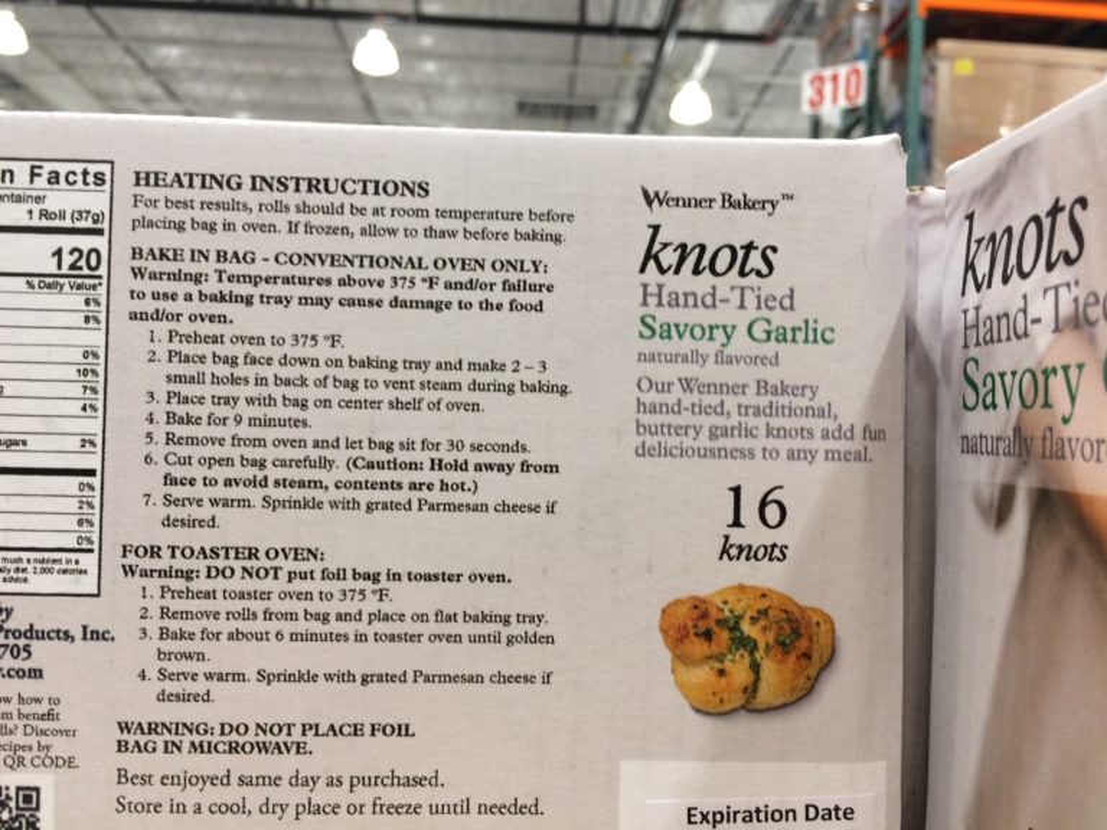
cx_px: 554
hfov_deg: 61.7
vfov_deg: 48.2
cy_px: 415
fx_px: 927
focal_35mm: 29
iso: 80
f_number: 2.2
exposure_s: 1/30
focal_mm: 4.15
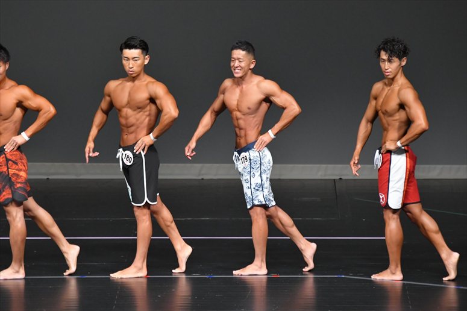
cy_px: 156
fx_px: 4084
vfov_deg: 4.4
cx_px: 234
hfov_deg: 6.5
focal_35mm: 315
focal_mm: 210
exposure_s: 1/400
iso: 4000
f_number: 5.6
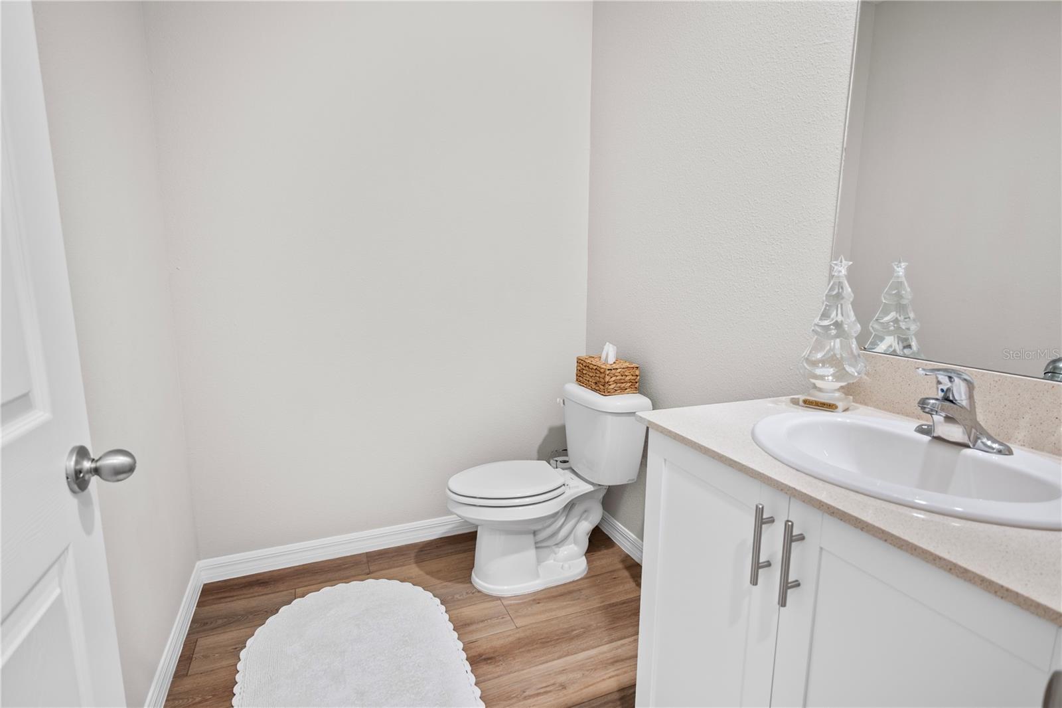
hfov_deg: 90.0
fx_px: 531
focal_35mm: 18
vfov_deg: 67.4
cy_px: 354
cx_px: 531
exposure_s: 1/1.67
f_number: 3.5
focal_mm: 12
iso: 100
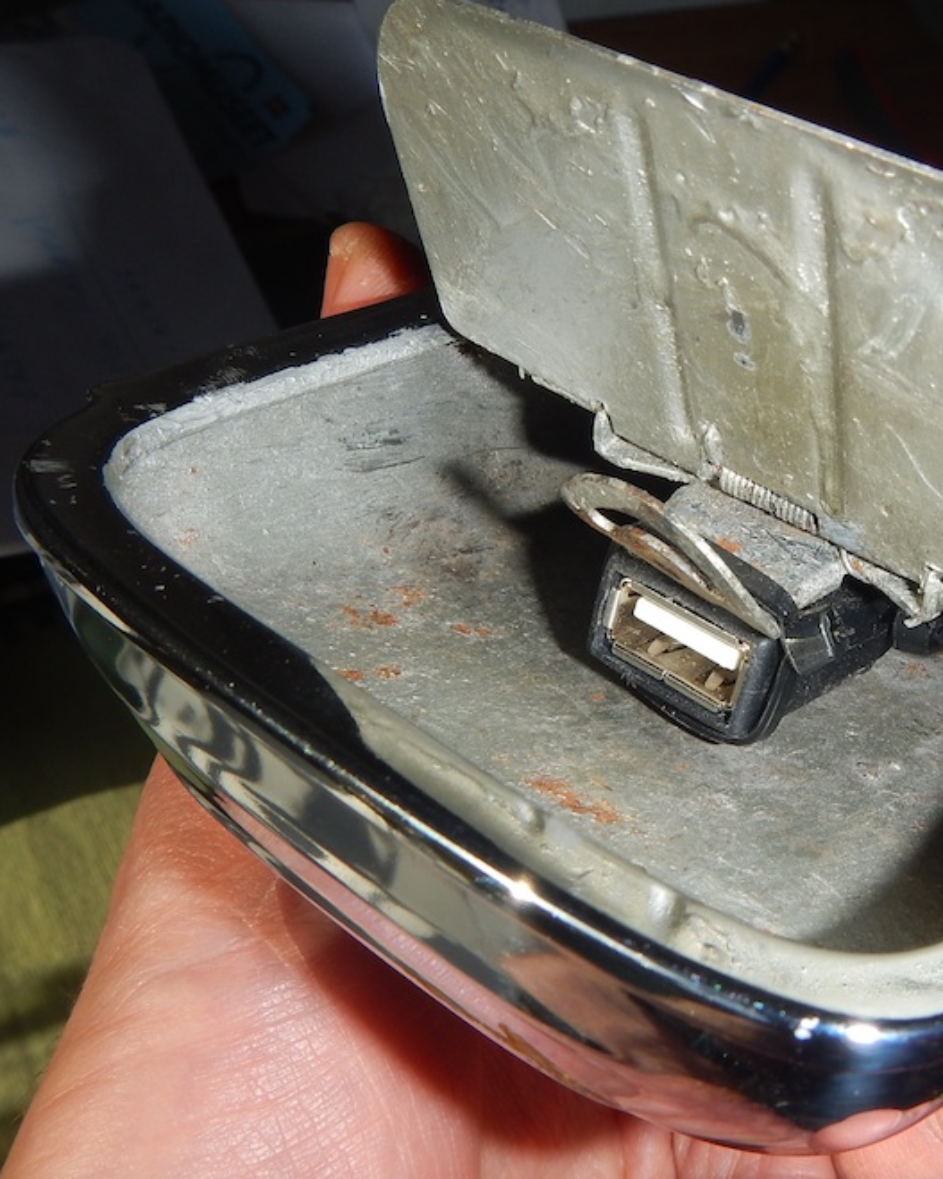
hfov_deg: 33.5
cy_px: 588
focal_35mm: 44
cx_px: 698
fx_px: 1535
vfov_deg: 42.0
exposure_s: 1/200
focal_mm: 5.9
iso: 125
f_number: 7.9
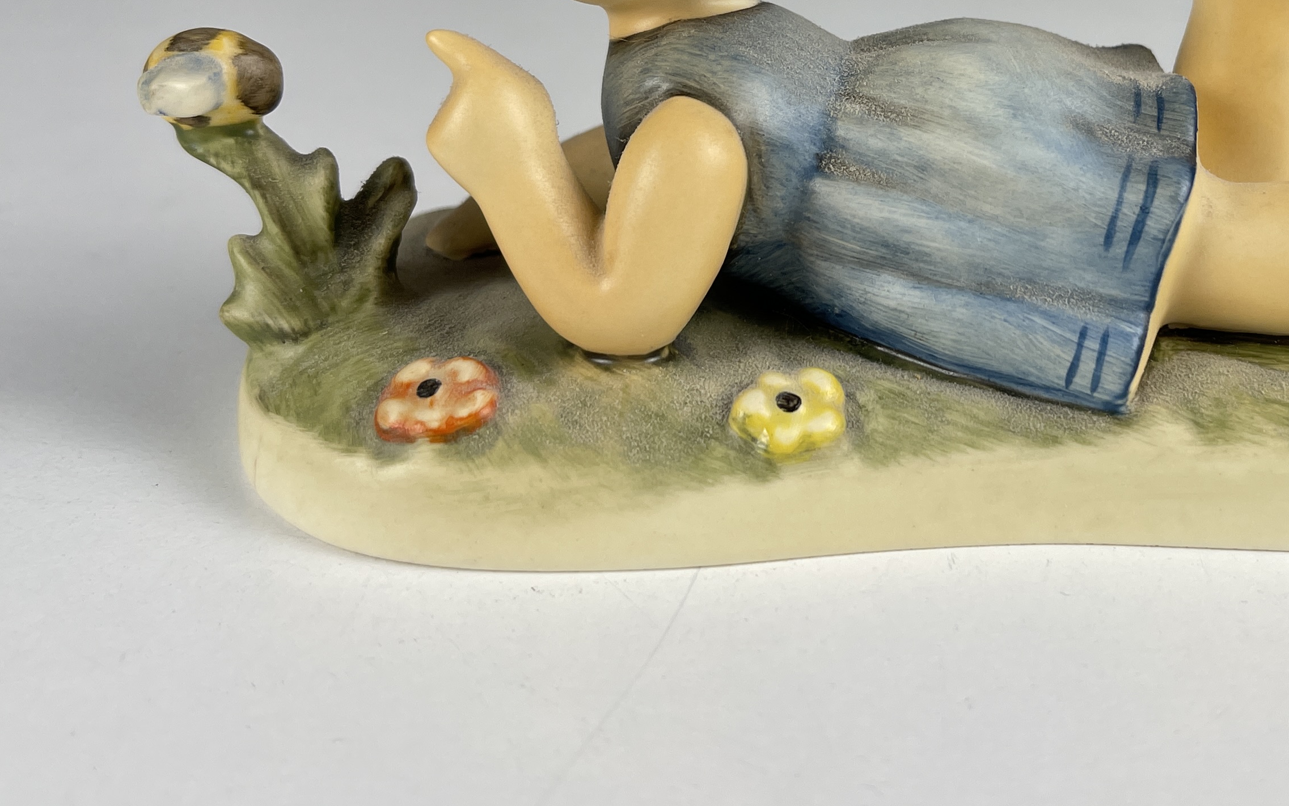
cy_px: 128
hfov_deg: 41.7
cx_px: 931
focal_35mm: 47
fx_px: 1651
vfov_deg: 26.7
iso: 32
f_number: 1.6
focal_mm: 5.1
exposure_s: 1/184
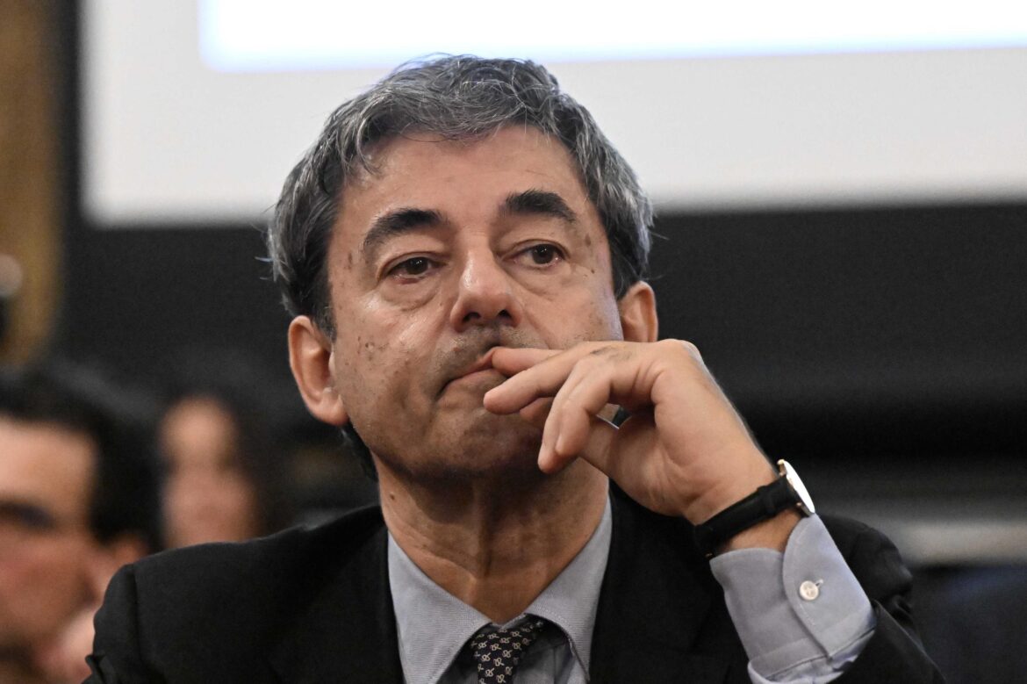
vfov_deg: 5.7
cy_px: 342
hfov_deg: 8.6
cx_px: 514
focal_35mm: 240
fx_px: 6843
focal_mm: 160
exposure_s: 1/400
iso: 16000
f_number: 4
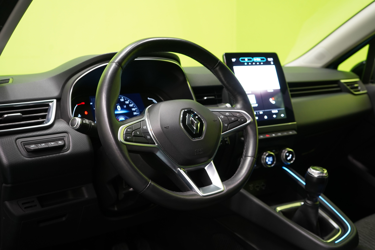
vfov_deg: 36.9
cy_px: 125
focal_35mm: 36
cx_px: 188
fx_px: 375
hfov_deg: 53.1
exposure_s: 1/20
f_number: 5.6
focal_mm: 36
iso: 1250
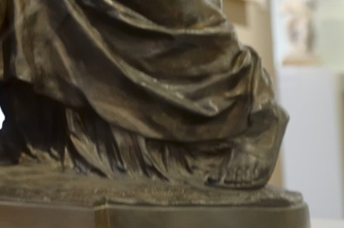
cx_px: -215
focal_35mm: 122
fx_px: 1164
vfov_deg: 10.6
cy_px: -172
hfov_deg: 15.2
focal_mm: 32
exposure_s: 1/13
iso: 800
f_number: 5.6
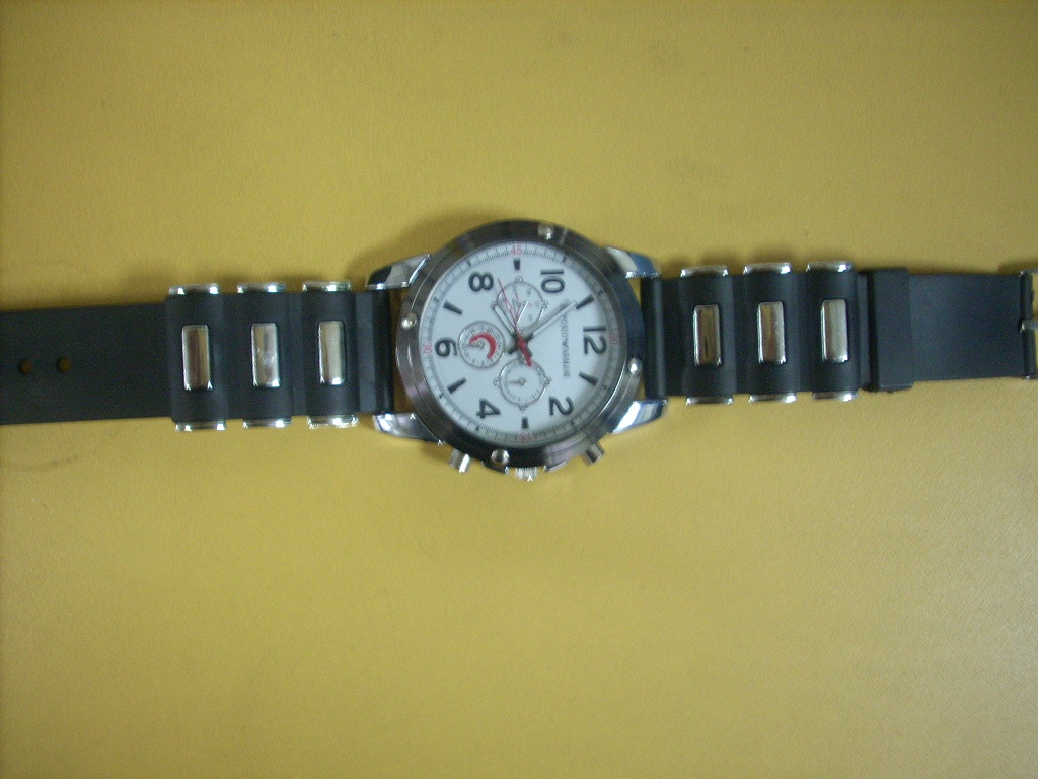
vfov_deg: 38.7
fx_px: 1109
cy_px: 390
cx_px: 519
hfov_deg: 50.1
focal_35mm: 37
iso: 200
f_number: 2.8
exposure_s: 1/9.9
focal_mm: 6.2
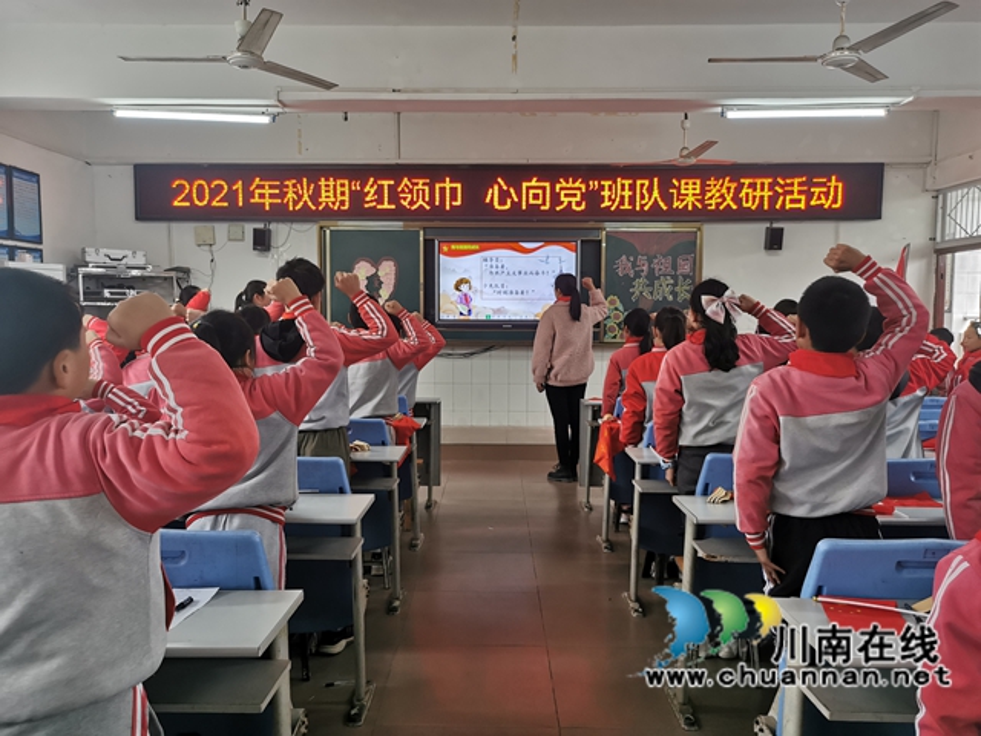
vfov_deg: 51.4
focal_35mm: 27
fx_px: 765
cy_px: 368
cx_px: 490
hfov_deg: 65.3
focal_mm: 5.58
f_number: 1.8
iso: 125
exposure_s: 1/100
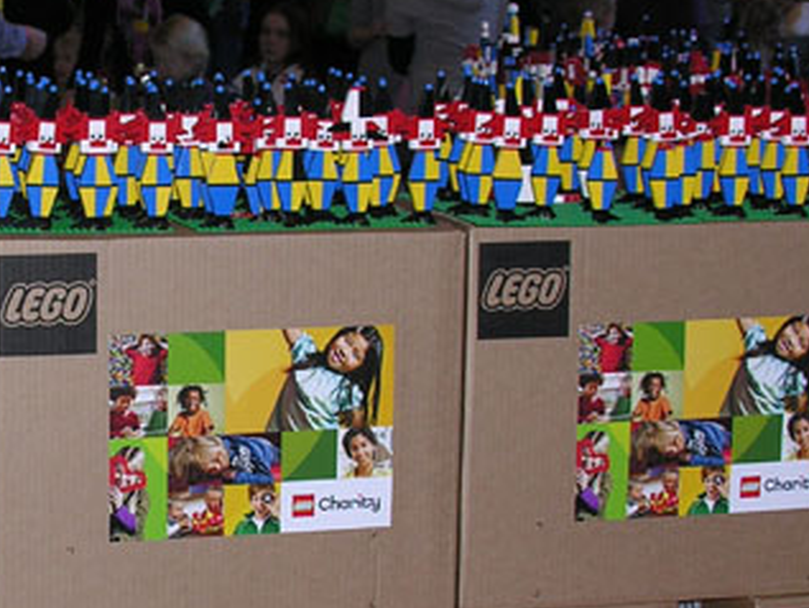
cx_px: 87
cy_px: 411
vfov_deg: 13.1
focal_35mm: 113
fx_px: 2642
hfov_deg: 17.2
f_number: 2.8
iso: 50
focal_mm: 8.9
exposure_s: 1/60.1
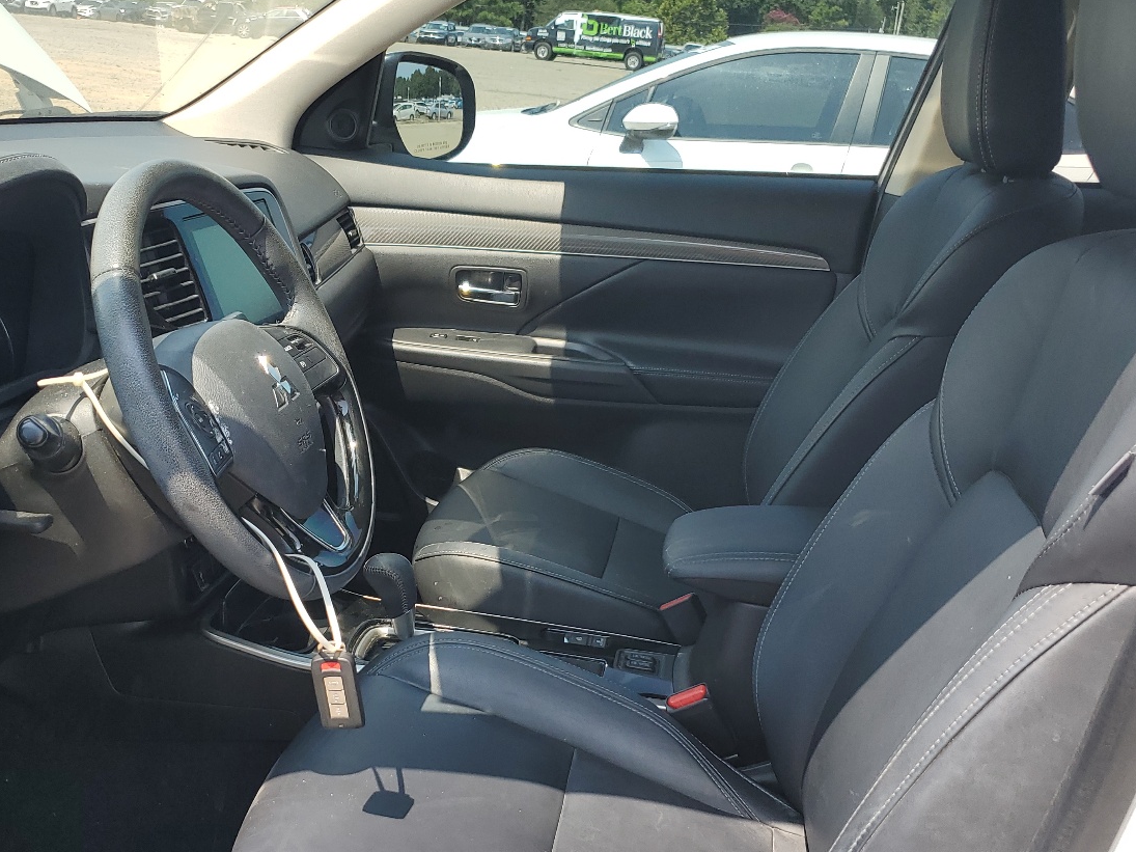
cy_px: 603
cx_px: 492
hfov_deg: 48.8
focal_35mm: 38
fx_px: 1247
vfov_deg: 37.1
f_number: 1.5
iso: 50
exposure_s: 1/1000
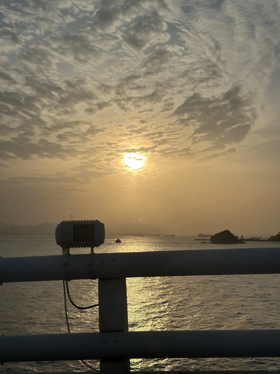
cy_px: 187
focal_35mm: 48
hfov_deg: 30.3
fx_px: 518
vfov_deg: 39.7
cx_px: 140
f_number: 1.78
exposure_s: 1/4785
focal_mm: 6.86
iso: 80
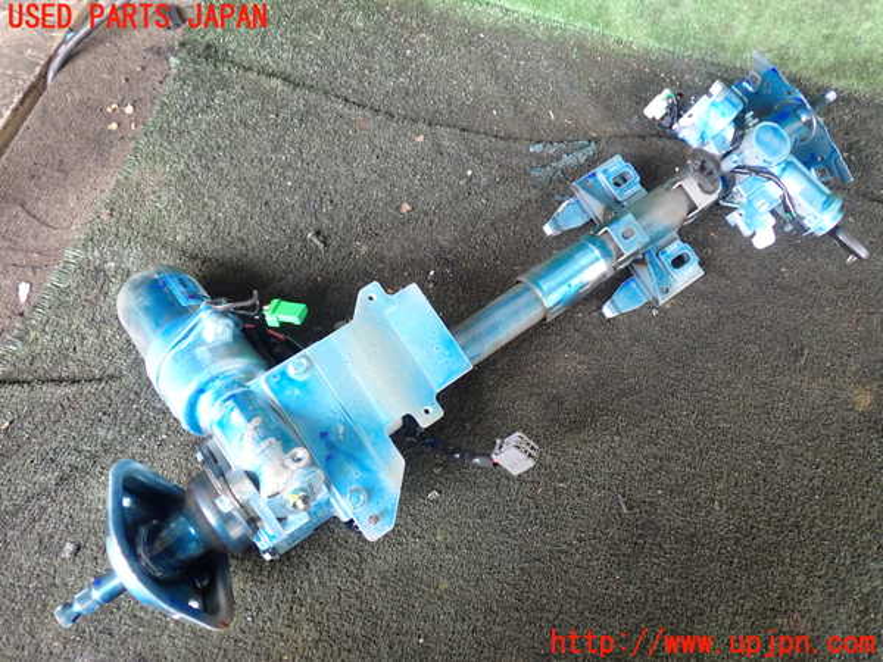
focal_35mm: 30
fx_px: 765
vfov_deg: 46.8
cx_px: 442
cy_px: 331
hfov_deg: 60.0
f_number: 2.3
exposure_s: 1/40
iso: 200
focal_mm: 5.4
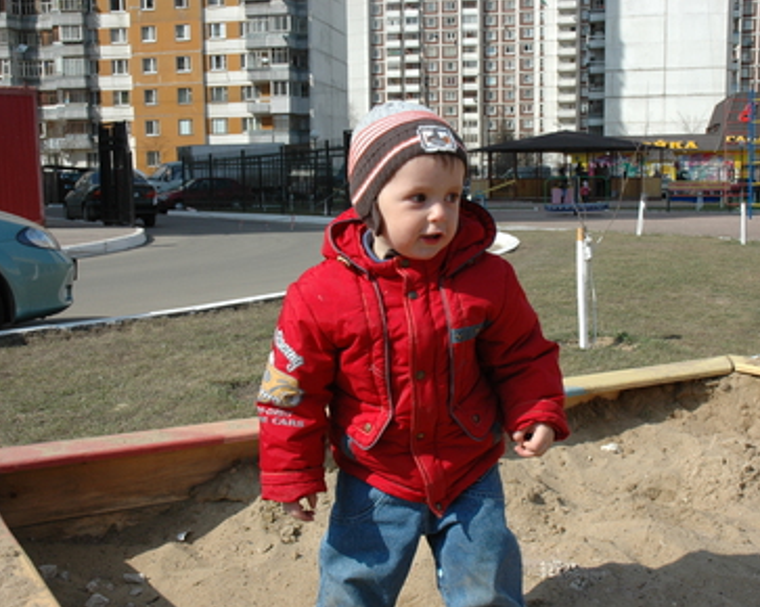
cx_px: 398
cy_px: 309
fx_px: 980
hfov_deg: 42.4
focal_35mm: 44
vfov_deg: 34.4
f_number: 9
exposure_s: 1/320
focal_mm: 25
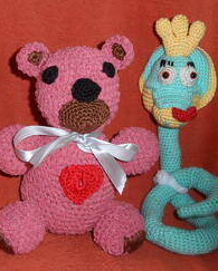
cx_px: 83
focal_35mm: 56
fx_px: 451
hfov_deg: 27.1
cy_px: 138
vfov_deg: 33.5
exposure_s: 1/45
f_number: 3.6
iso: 200
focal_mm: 6.5
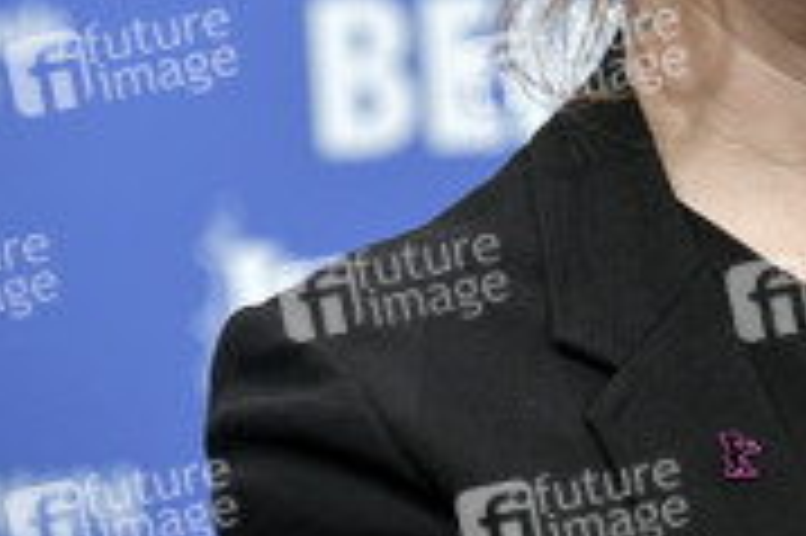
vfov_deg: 3.1
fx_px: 9864
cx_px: 903
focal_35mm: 441
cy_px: -50
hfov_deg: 4.7
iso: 1600
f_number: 5.6
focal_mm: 175
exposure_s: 1/200
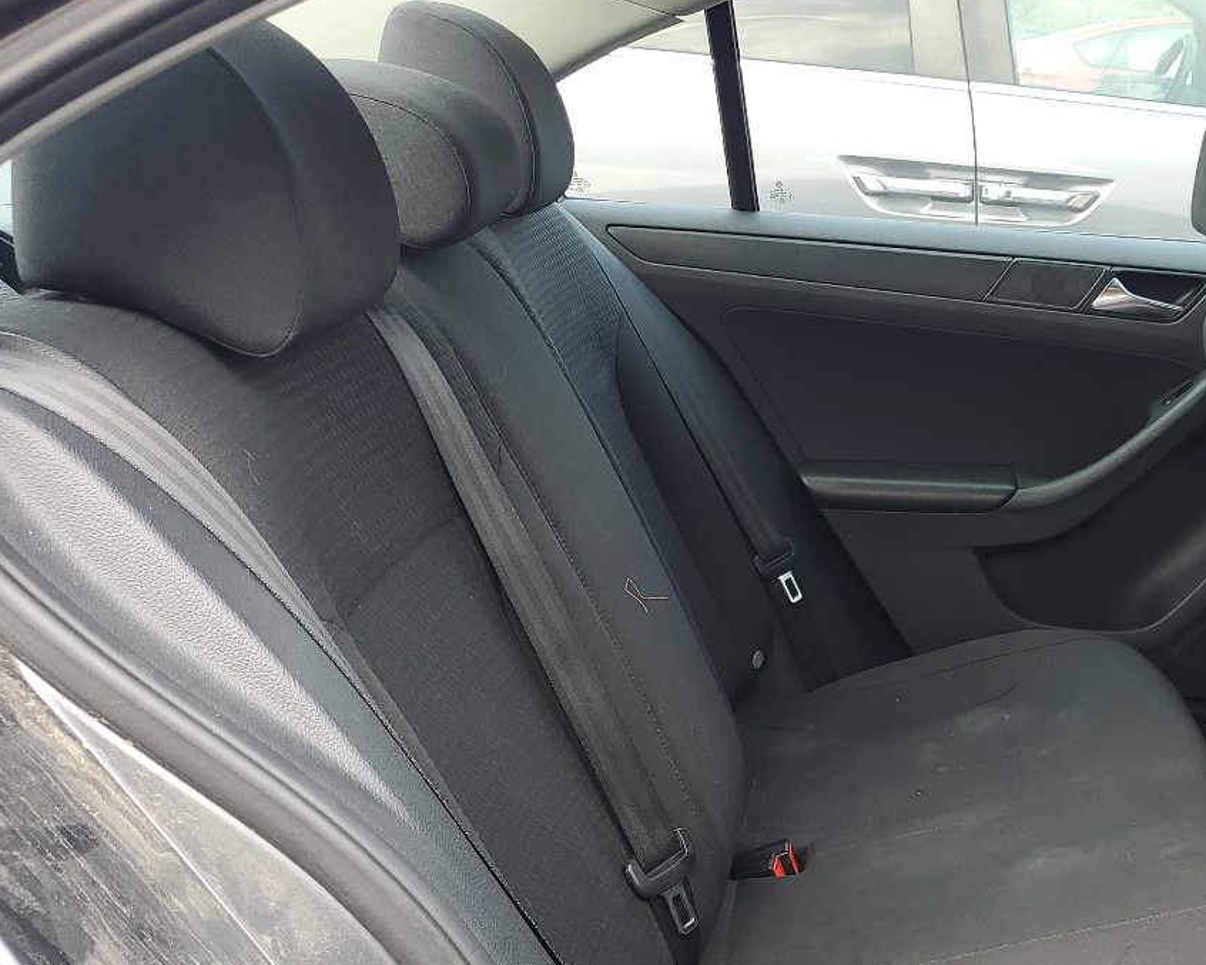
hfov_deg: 37.5
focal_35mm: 48
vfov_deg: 30.9
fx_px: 1713
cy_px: 724
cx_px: 954
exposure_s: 1/238
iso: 50
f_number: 1.5
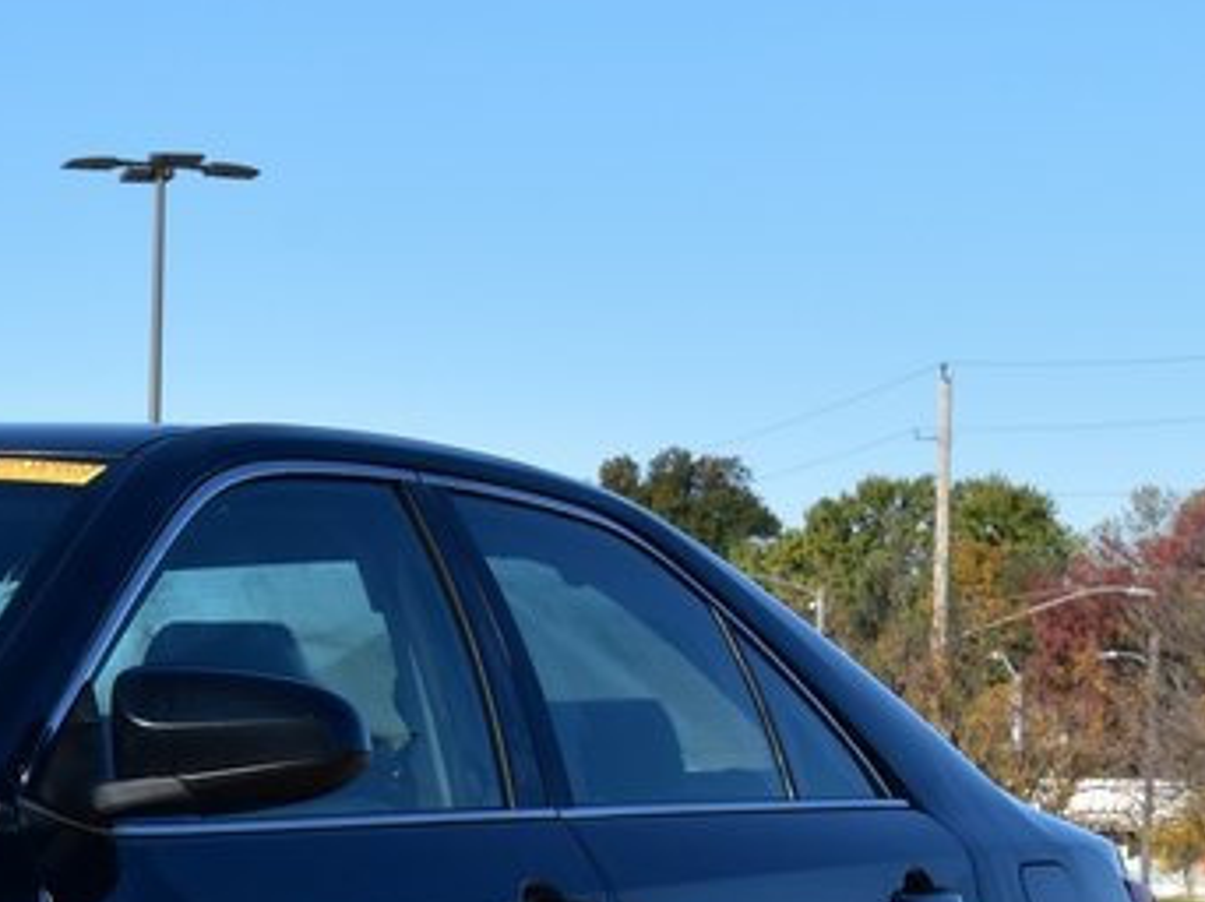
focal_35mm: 194
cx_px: -476
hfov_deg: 9.9
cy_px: 1024
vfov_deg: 7.6
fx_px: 6764
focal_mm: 45
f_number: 11
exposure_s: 1/400
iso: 400
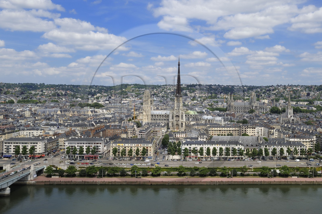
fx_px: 286
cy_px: 107
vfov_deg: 41.1
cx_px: 161
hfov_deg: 58.7
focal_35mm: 32
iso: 200
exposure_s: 1/250
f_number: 11
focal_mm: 32
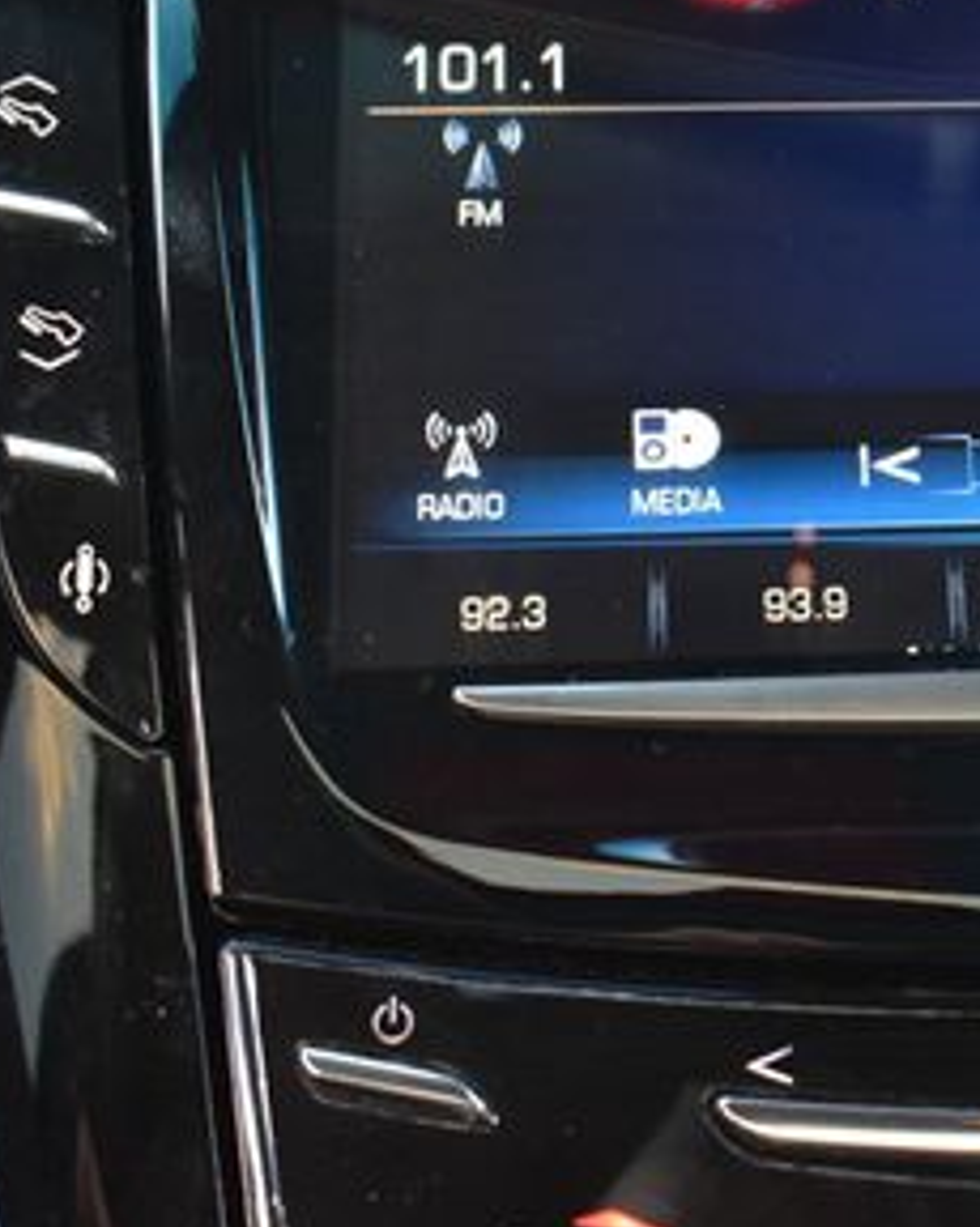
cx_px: 1167
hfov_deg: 15.3
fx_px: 3522
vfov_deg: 19.7
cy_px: 375
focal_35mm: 97
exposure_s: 1/15
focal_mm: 31
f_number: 6.3
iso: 800
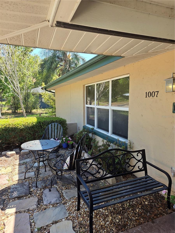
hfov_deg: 58.9
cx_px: 88
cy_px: 116
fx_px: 155
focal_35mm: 23
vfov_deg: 73.9
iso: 25
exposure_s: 1/359
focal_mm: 6.25
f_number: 1.7
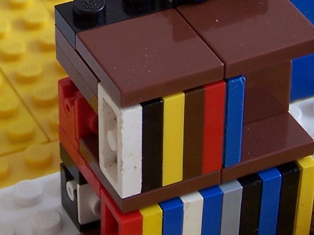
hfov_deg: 10.9
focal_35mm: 181
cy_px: 49
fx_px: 1641
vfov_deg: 8.2
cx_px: 55
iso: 80
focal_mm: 8.5
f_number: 3
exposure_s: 1/20
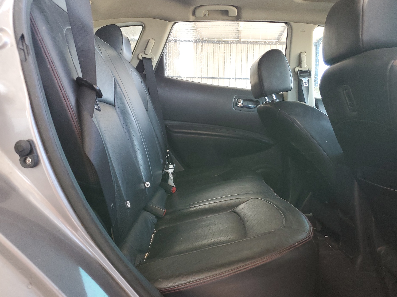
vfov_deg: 49.7
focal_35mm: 28
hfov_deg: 63.5
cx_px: 200
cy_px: 153
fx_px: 321
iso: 154
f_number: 1.5
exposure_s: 1/60.2
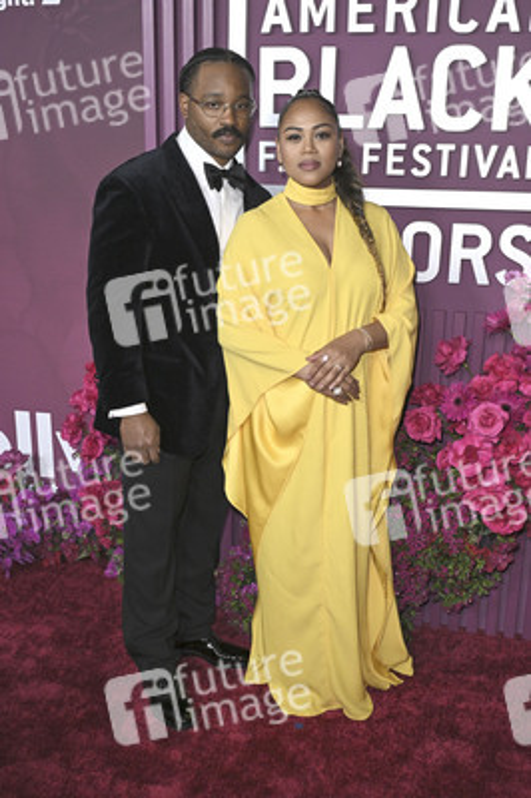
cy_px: 399
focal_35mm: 37
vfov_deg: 51.9
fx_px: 820
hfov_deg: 35.9
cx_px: 266
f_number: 6.3
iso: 2500
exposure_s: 1/320
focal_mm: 37
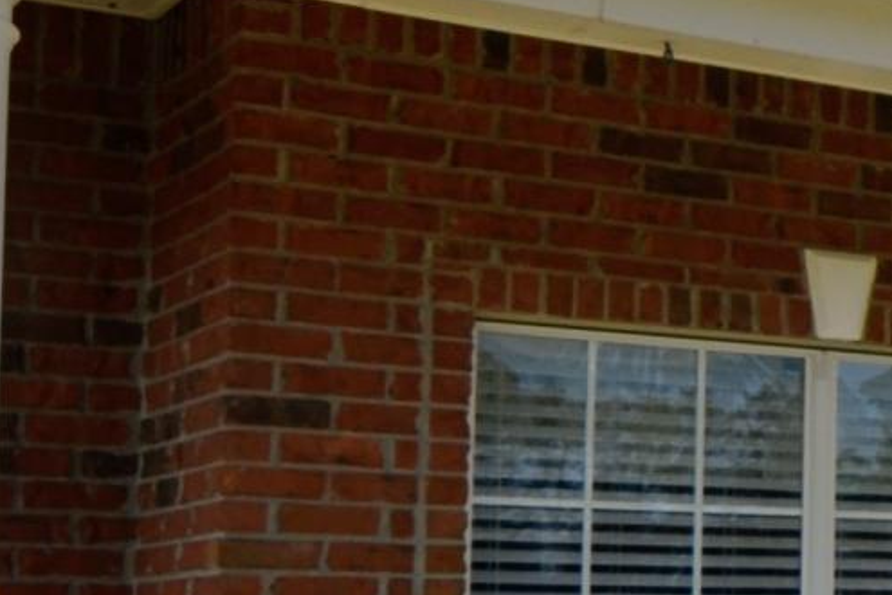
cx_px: 1330
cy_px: 427
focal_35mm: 91
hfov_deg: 19.5
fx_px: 2255
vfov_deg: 15.0
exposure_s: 1/250
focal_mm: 10
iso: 100
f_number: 8
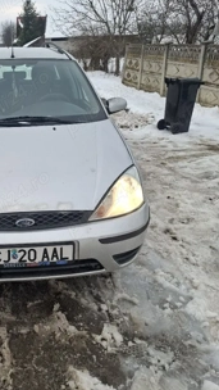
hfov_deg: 34.2
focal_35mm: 33
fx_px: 341
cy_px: 218
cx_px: 33
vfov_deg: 59.3
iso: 50
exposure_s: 1/323
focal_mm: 5.54
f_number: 1.8
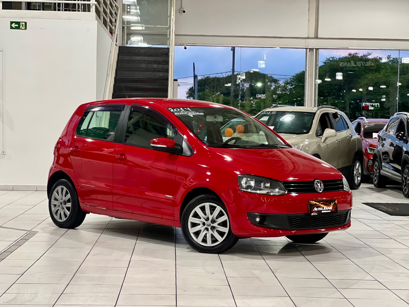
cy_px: 154
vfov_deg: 19.1
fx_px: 910
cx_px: 204
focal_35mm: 77
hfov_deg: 25.3
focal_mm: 9
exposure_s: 1/40
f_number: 2.8
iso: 320
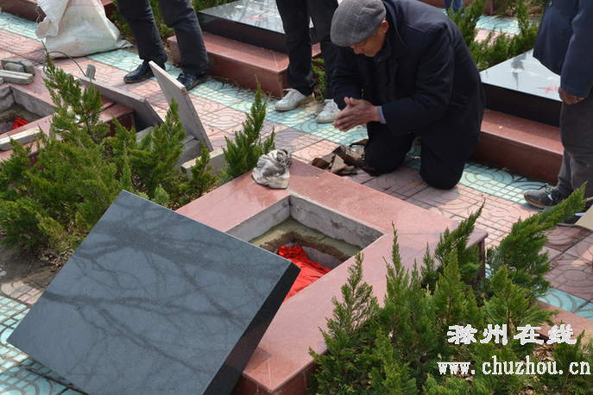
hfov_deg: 33.4
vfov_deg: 22.6
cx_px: 296
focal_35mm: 60
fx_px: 988
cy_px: 198
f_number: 7.1
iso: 100
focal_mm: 40
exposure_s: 1/200
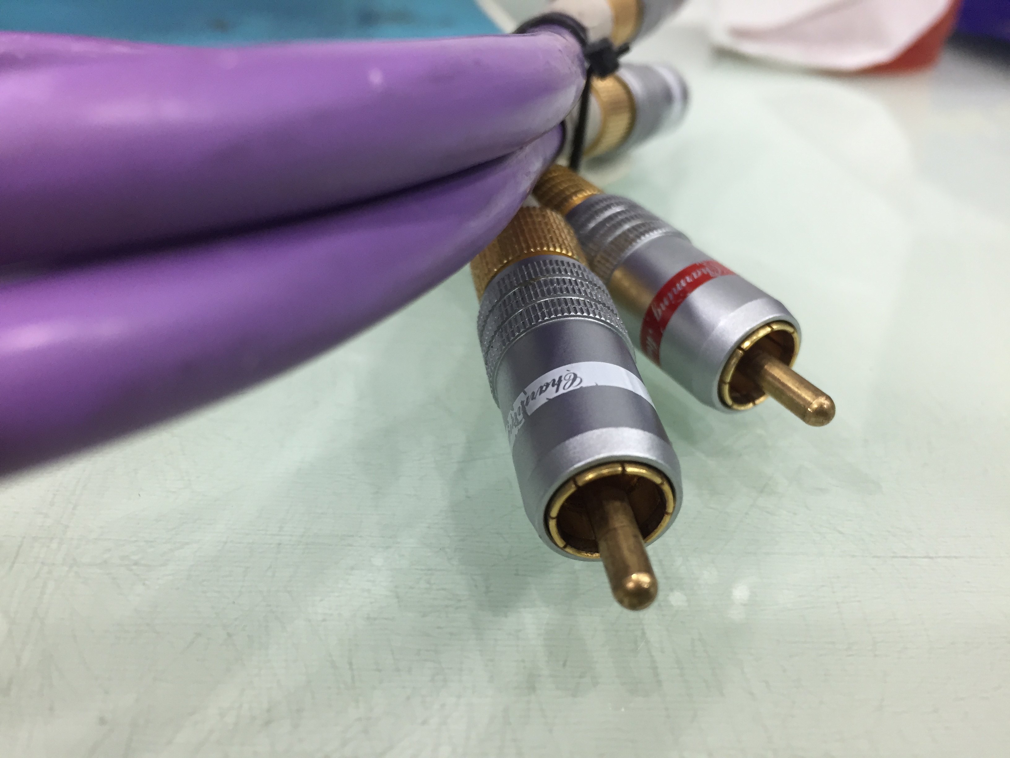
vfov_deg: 48.2
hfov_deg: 61.7
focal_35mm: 29
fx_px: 846
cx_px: 505
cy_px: 379
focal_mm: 4.15
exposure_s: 1/33
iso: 100
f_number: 2.2
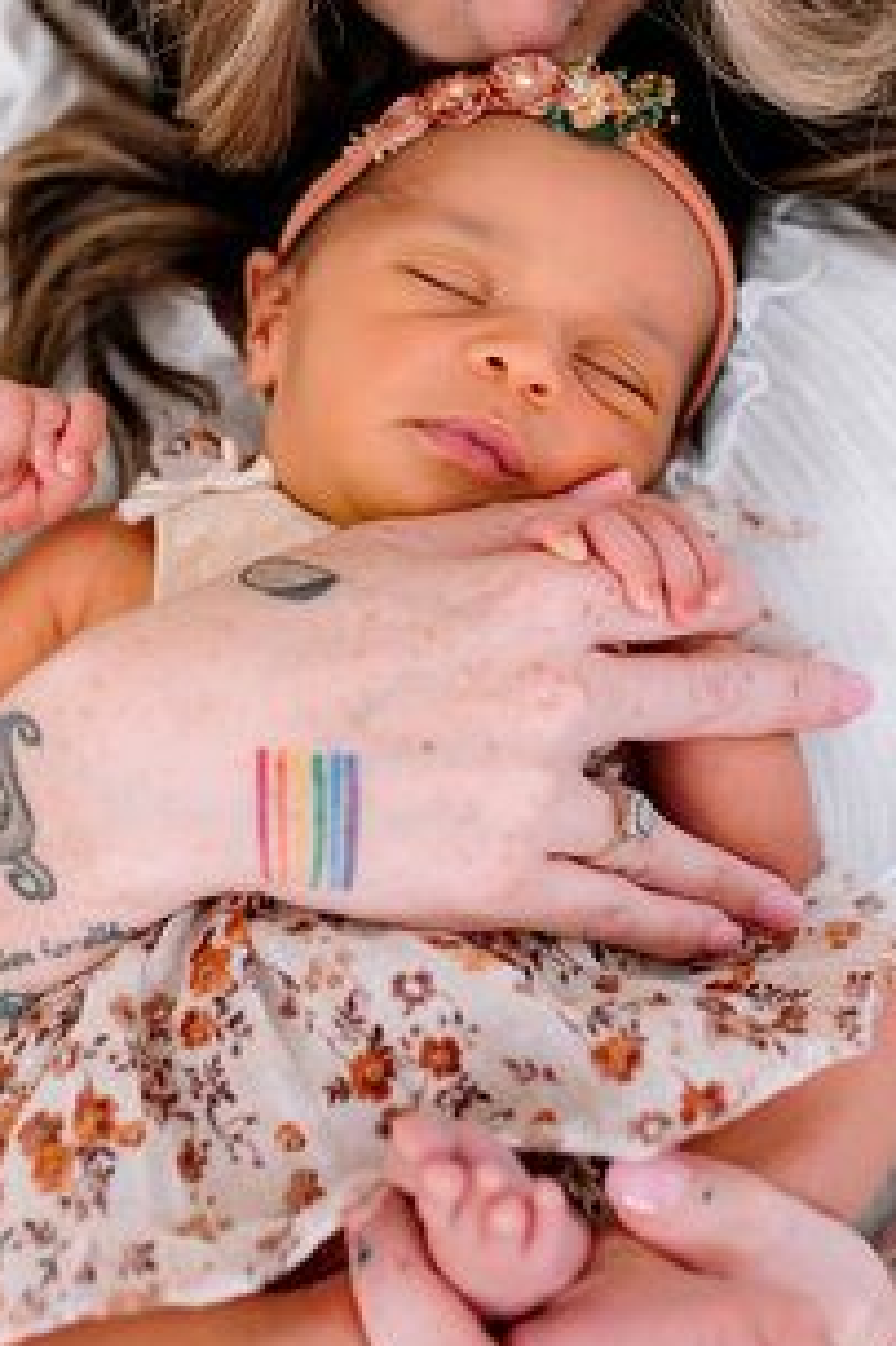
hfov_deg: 19.7
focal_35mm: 69
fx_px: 2579
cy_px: 470
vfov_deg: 29.1
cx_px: 437
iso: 250
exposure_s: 1/250
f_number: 2.2
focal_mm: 35
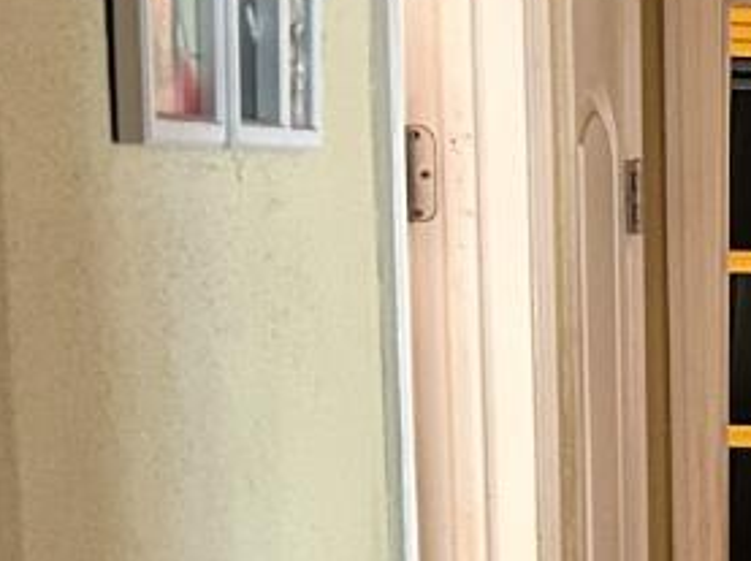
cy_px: 920
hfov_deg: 13.5
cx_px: 960
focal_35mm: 141
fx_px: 3055
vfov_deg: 10.1
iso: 320
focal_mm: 5.7
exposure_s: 1/60
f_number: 1.5
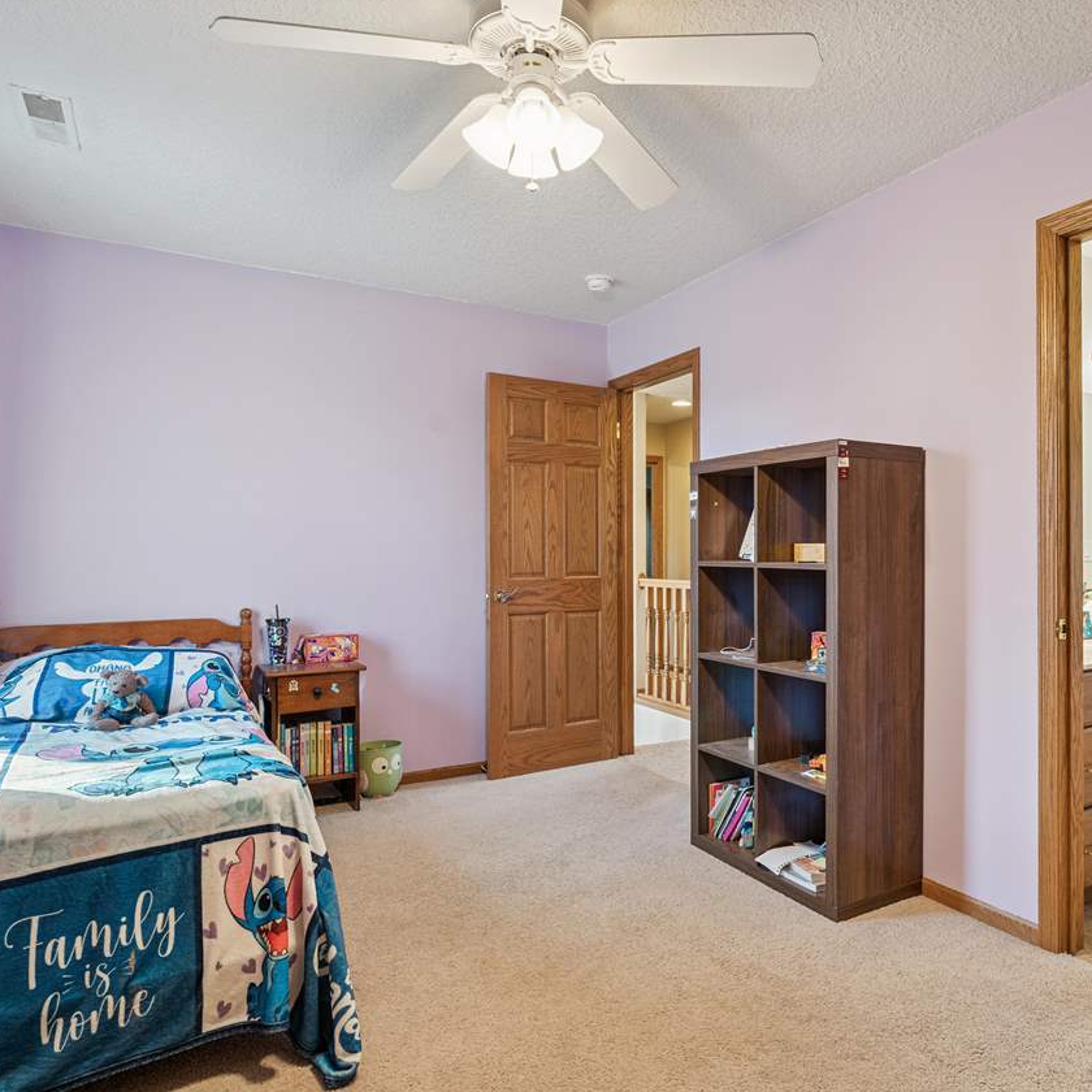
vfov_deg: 69.6
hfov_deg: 69.0
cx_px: 647
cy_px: 545
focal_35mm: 22
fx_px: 785
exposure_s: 1/25
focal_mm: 17
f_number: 8
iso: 800
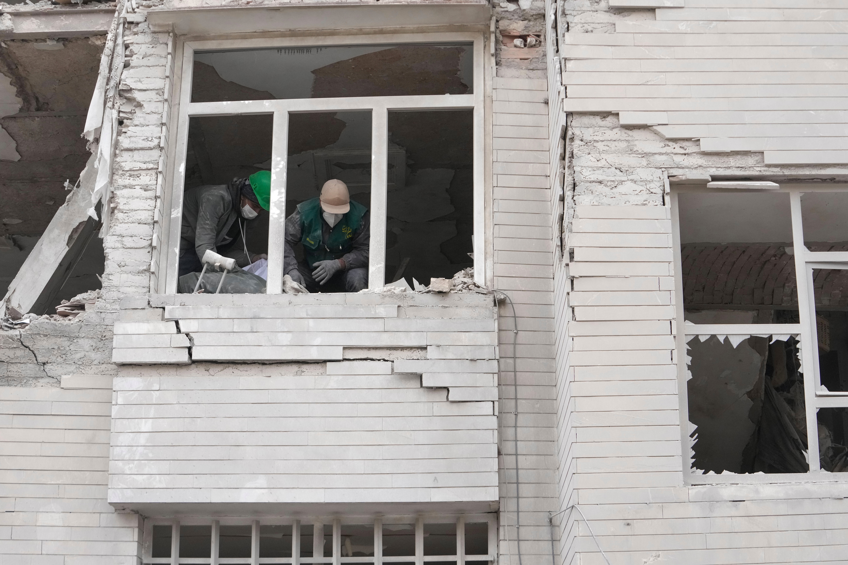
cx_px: 424
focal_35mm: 70
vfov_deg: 19.5
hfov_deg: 28.8
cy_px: 282
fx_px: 1649
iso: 3200
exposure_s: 1/1250
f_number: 8
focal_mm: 70
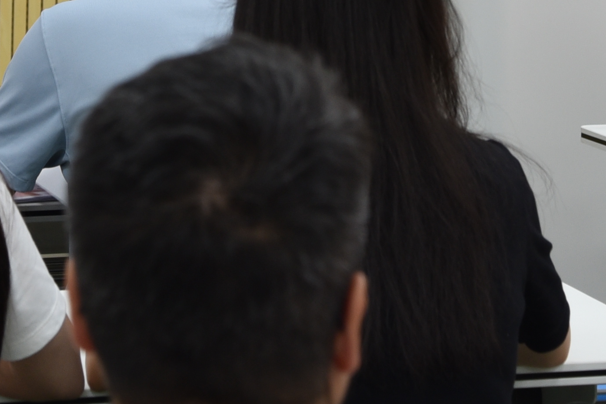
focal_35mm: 208
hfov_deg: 9.9
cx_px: 176
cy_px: -384
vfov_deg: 6.4
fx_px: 3501
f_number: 4.2
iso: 400
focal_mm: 48
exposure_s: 1/60
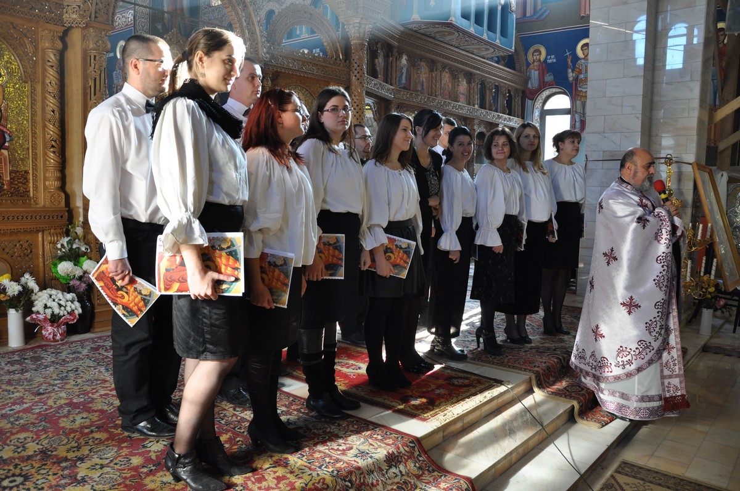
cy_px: 246
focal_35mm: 27
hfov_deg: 67.4
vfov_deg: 47.8
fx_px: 554
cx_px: 370
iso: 400
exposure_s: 1/40
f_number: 3.5
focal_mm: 18
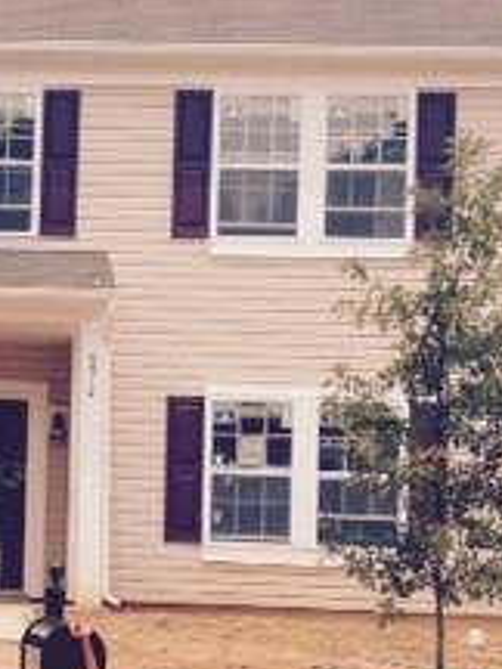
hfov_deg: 14.4
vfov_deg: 19.9
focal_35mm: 98
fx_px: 1895
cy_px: 517
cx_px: -155
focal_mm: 4.12
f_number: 2.4
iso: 50
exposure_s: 1/1938
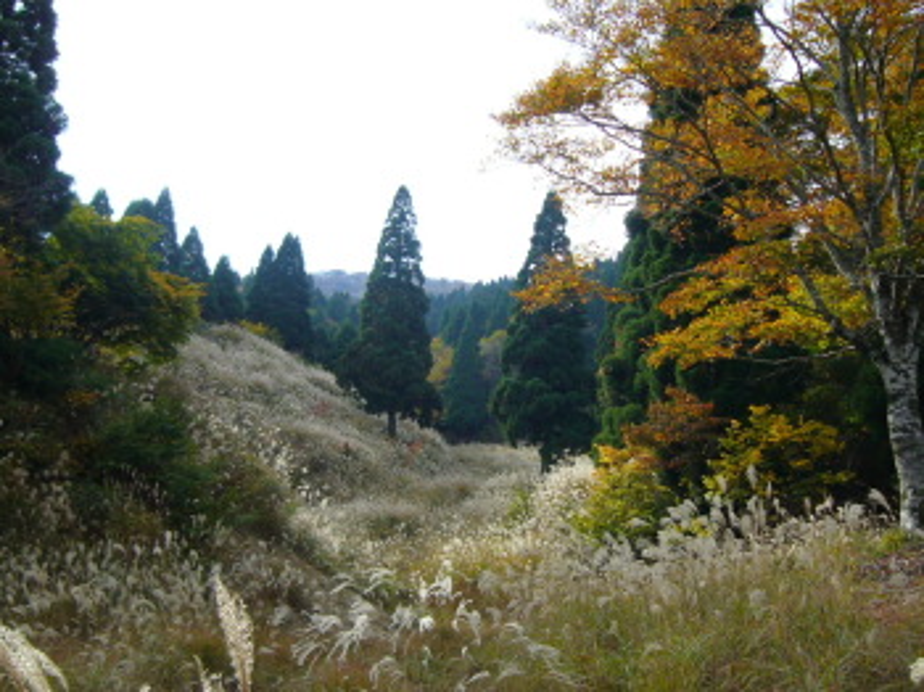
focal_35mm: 46
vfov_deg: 31.5
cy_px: 346
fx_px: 1227
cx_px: 462
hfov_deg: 41.3
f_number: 3
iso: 80
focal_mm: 5.4
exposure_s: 1/400
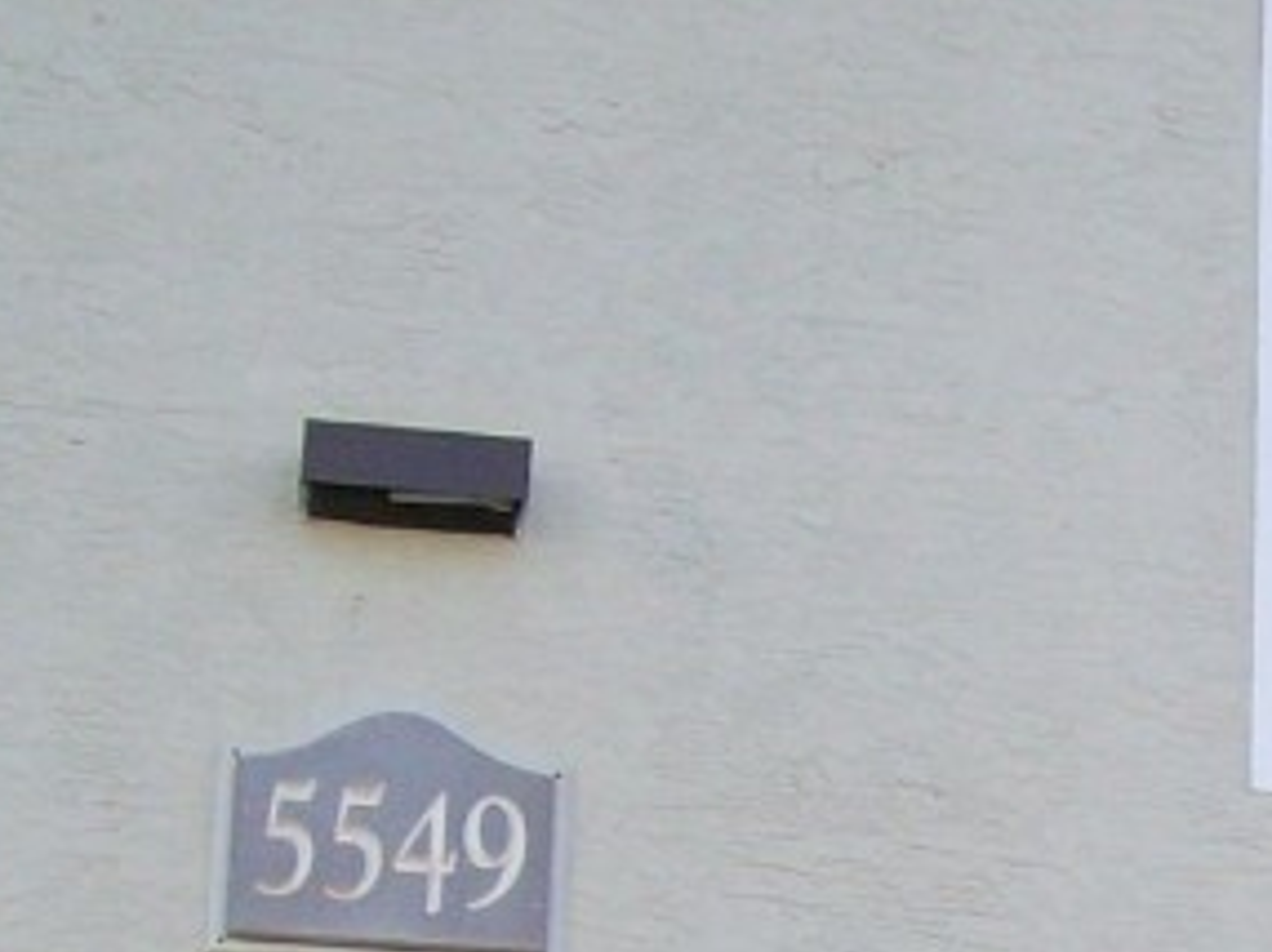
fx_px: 4736
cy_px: 1455
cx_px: 1437
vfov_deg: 11.0
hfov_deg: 14.9
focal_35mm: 129
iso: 80
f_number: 2.7
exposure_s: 1/476
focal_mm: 6
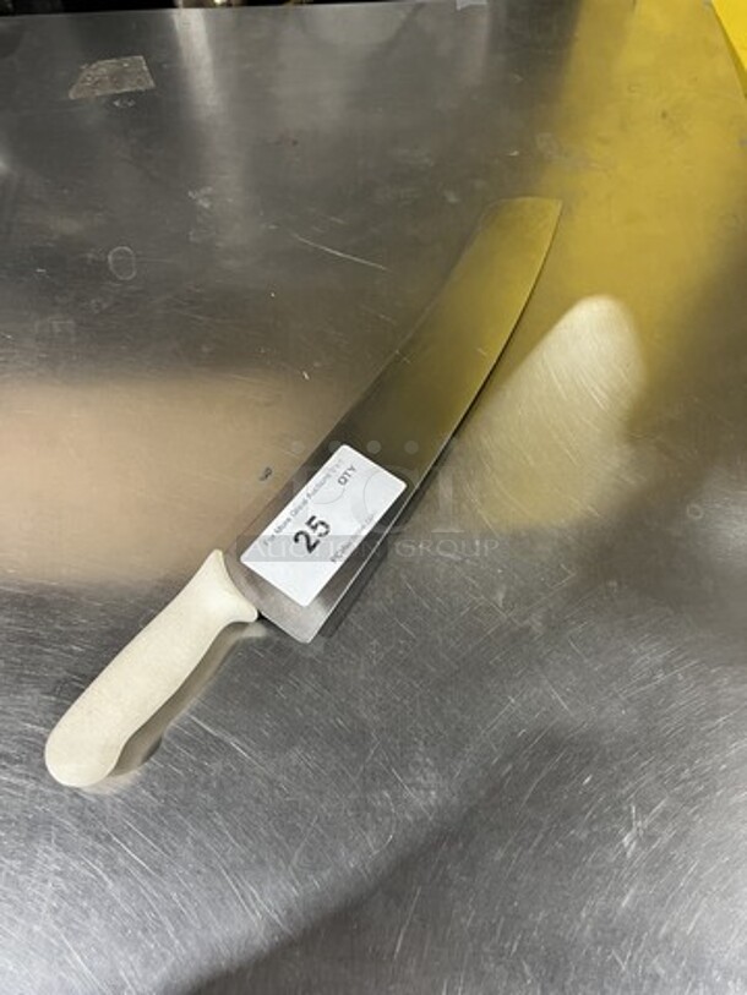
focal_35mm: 26
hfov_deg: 53.1
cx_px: 374
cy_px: 498
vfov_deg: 67.3
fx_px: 748
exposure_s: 1/60
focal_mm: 5.7
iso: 250
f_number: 1.5
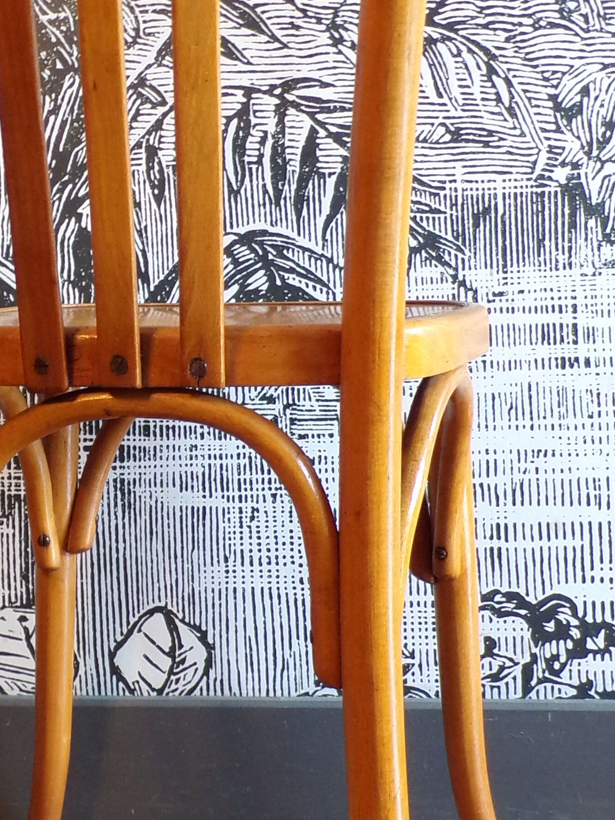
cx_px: 175
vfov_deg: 31.2
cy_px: 393
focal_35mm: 62
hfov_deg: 23.5
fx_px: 1469
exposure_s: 1/18
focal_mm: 4.3
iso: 200
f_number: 3
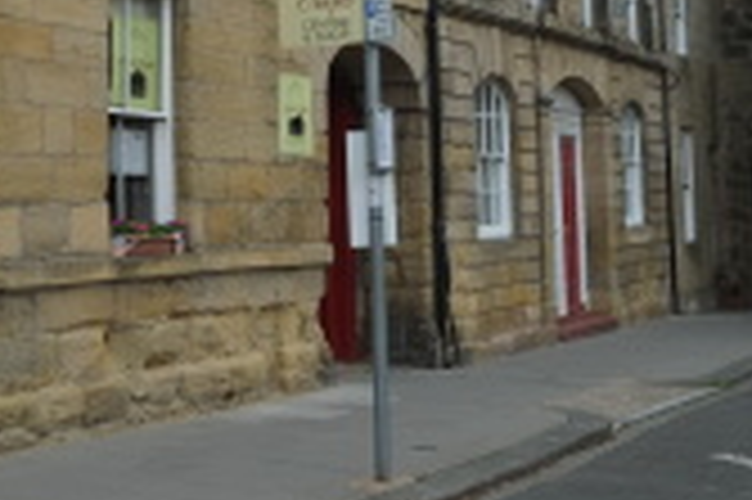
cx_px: 149
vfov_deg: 16.0
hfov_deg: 23.8
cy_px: 16
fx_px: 1753
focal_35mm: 84
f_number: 10
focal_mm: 23
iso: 800
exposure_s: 1/350
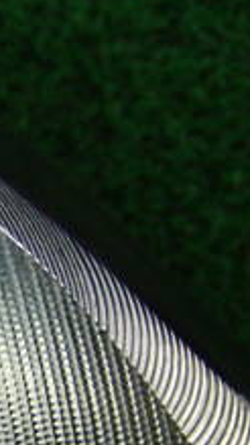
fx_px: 1392
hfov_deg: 9.3
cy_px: 368
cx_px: -327
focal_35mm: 118
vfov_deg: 18.0
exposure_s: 1/80
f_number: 3.6
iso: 160
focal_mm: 6.42
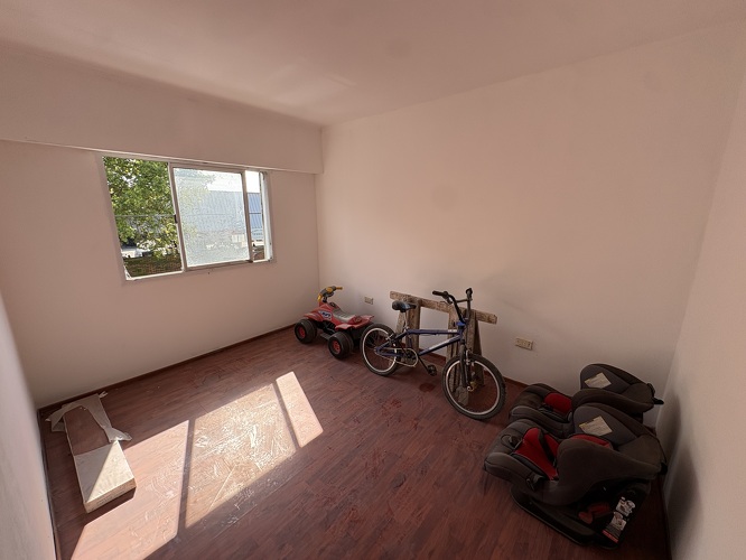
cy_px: 280
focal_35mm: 14
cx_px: 373
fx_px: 302
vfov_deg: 85.7
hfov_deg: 102.0
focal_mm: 2.22
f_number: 2.2
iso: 64
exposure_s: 1/285
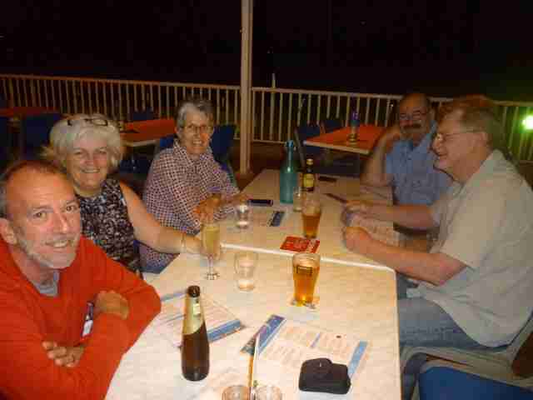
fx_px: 447
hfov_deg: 61.7
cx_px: 266
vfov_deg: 48.2
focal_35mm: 29
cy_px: 200
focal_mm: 5.2
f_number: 3.3
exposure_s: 1/8
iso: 400
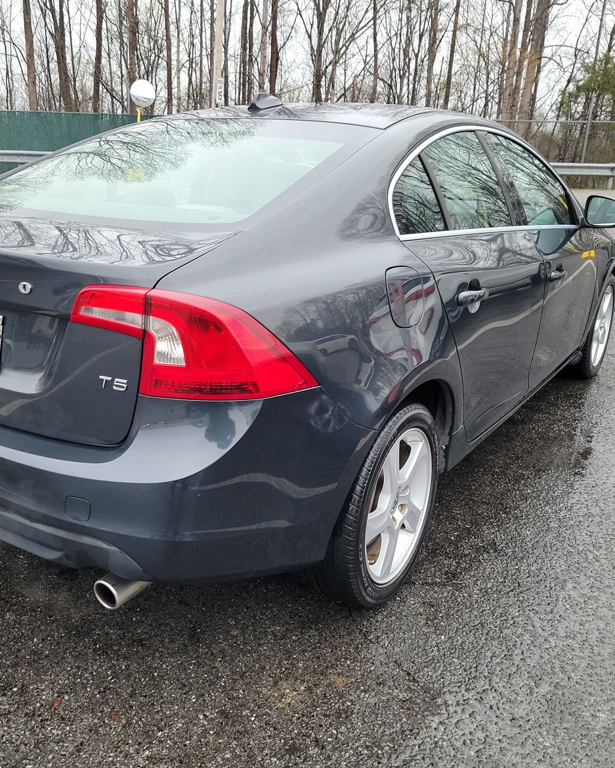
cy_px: 384
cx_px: 240
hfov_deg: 45.5
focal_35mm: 32
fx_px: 728
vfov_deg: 55.7
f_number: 1.8
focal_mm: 6.7
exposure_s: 1/59
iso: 58
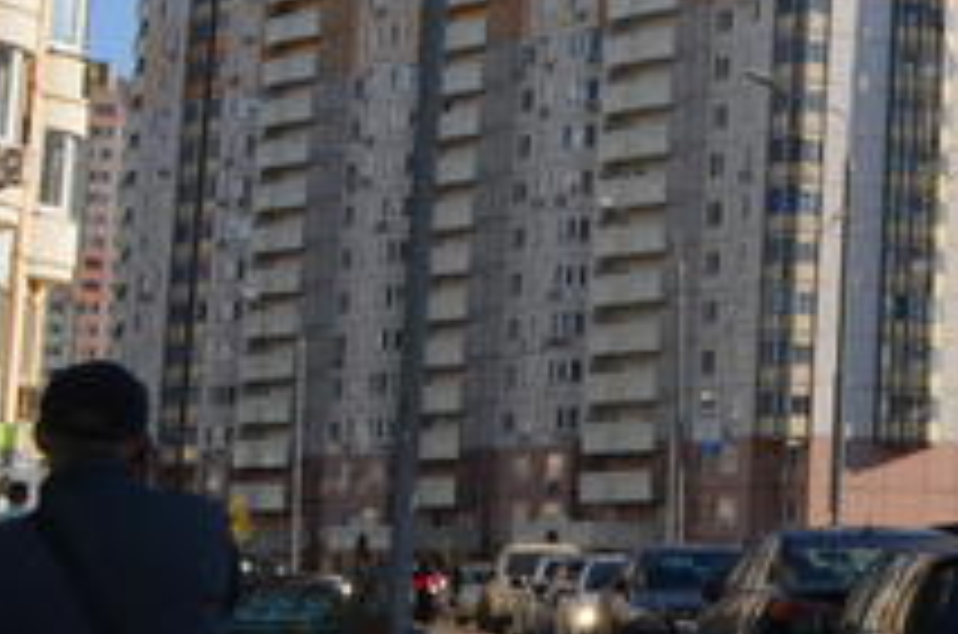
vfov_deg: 12.1
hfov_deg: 15.4
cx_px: 1808
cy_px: 0
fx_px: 2947
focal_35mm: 111
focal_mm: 18
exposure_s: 1/200
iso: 100
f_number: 9
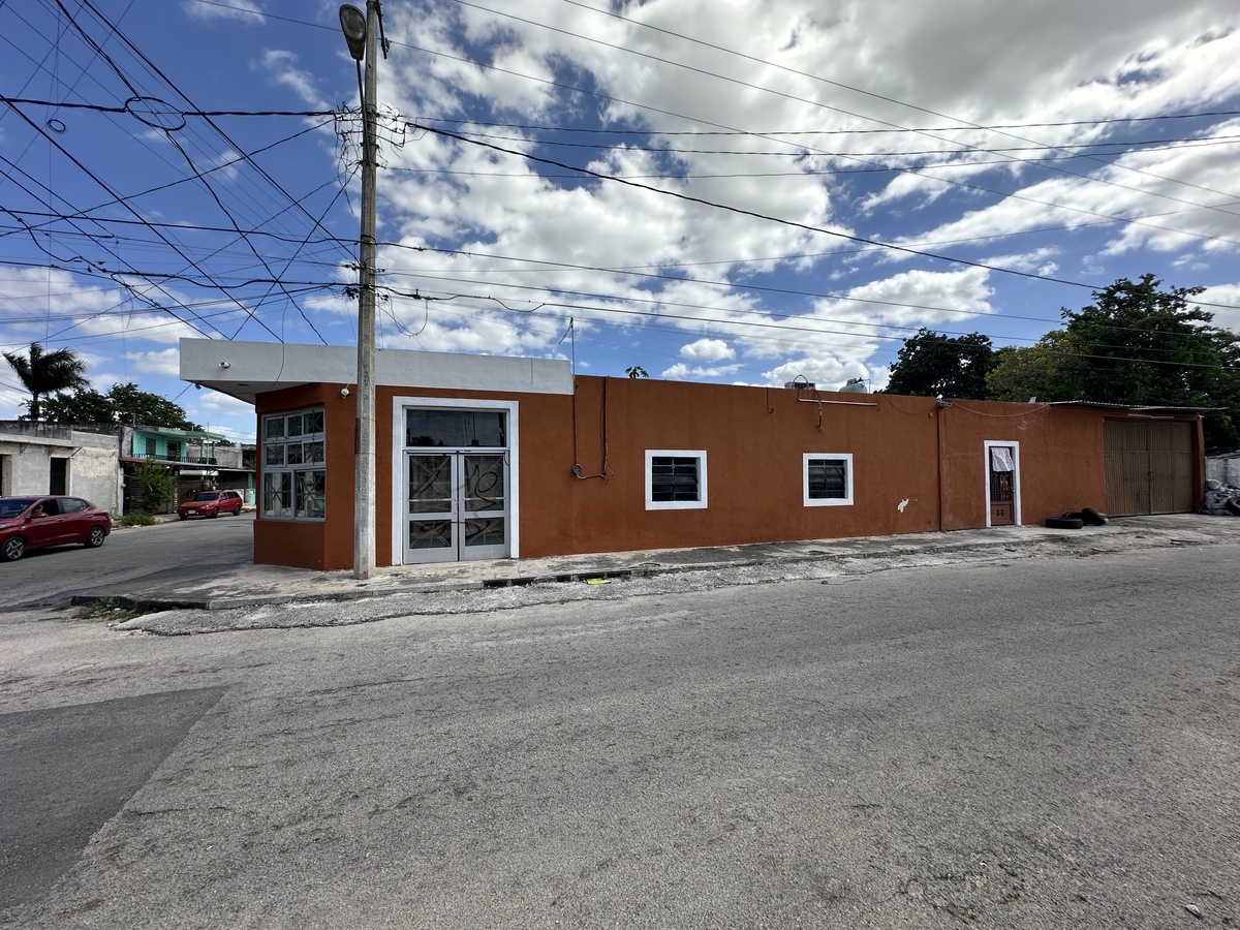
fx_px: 502
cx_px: 620
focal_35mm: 14
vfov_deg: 85.7
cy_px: 465
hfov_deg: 102.1
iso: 40
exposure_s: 1/1072
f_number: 2.2
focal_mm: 2.22
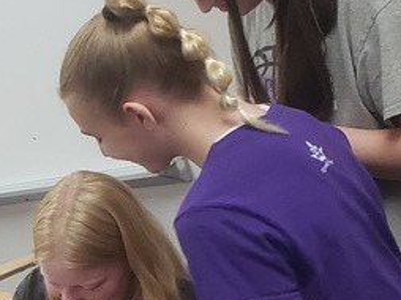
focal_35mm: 105
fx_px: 1215
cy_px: 346
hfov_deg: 17.4
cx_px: -137
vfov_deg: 13.7
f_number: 2.4
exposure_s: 1/60
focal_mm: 4.3
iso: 320
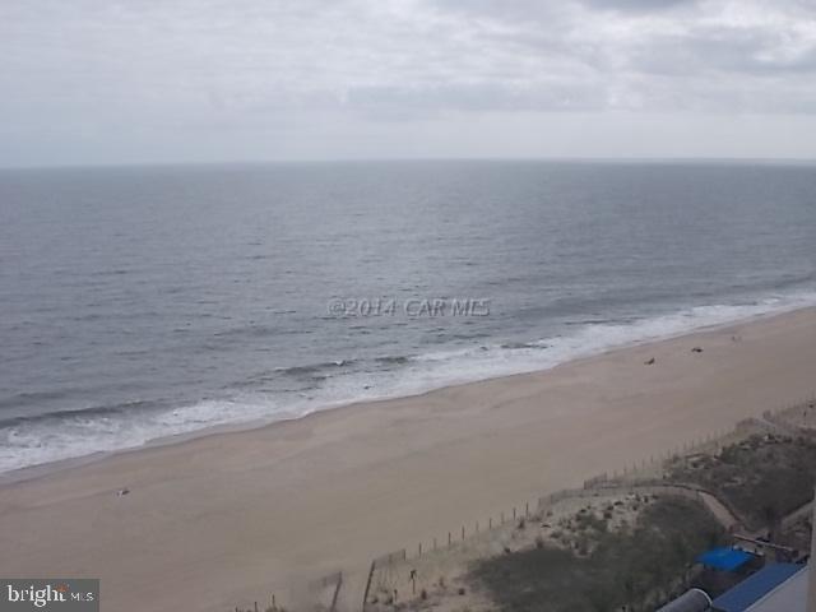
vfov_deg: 32.9
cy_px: 306
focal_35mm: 44
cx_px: 408
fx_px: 1037
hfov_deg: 42.9
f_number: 4.2
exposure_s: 1/320
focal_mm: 7.9
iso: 80
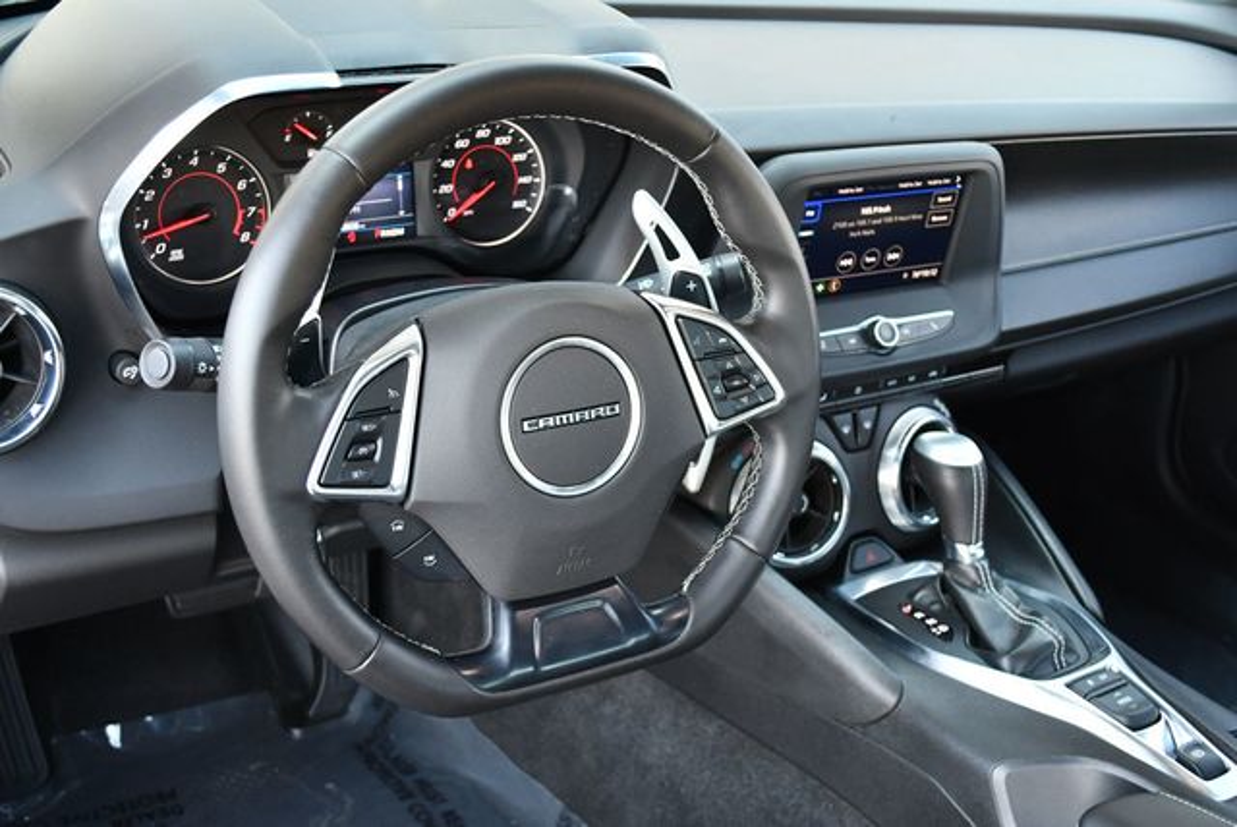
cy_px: 414
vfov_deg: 30.6
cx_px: 618
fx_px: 1513
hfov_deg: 44.5
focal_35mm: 44
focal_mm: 22
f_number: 4
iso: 1000
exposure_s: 1/125
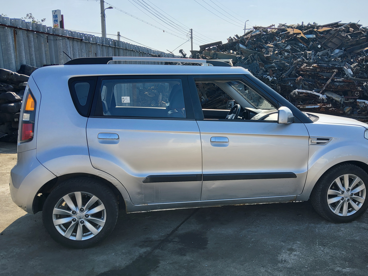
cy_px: 144
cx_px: 205
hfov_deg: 61.5
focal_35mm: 29
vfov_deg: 48.2
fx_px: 308
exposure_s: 1/664
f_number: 1.8
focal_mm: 3.98
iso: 12
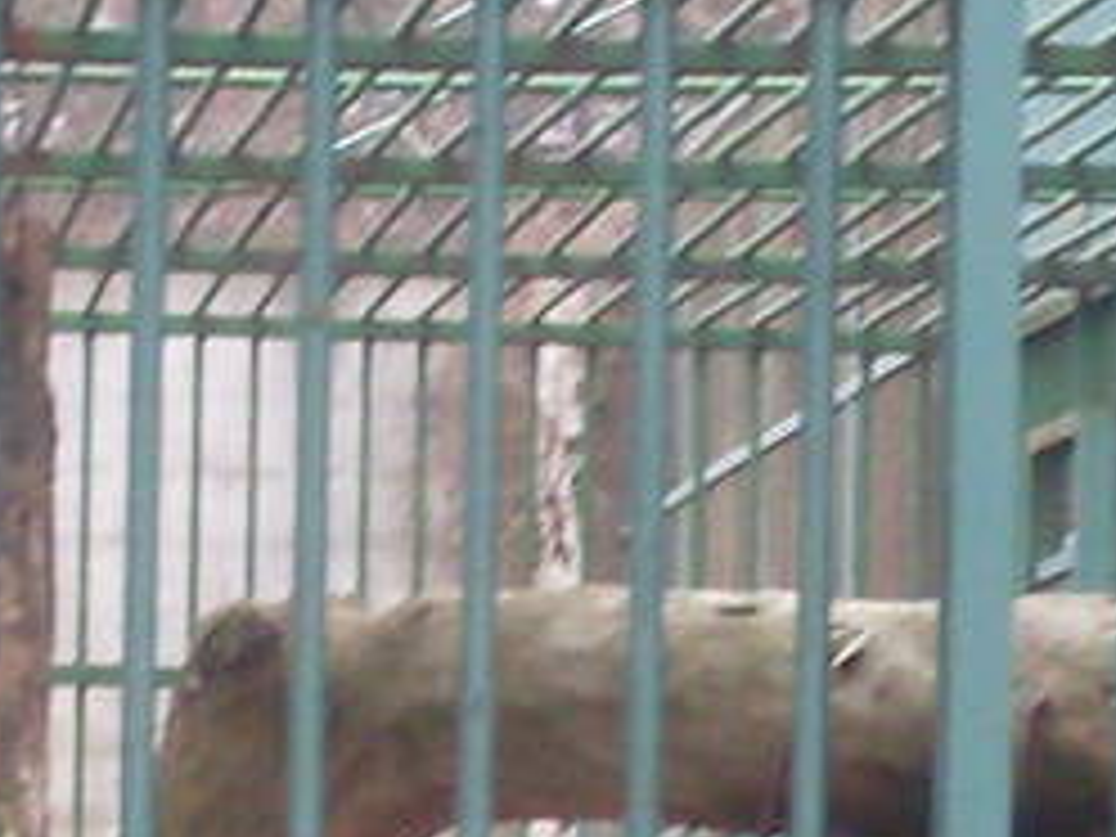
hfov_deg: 6.3
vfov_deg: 4.7
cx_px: 1080
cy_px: 1030
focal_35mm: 316
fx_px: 10188
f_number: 3.1
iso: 200
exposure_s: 1/45
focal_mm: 8.1
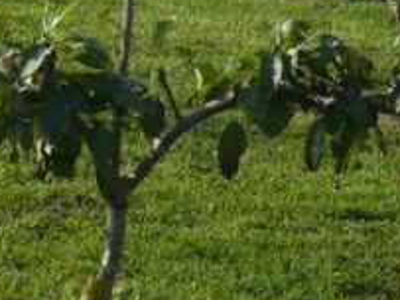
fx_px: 2321
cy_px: -247
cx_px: 97
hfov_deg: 9.8
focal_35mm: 201
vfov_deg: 7.2
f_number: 5.6
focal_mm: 11.2
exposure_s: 1/320
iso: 100
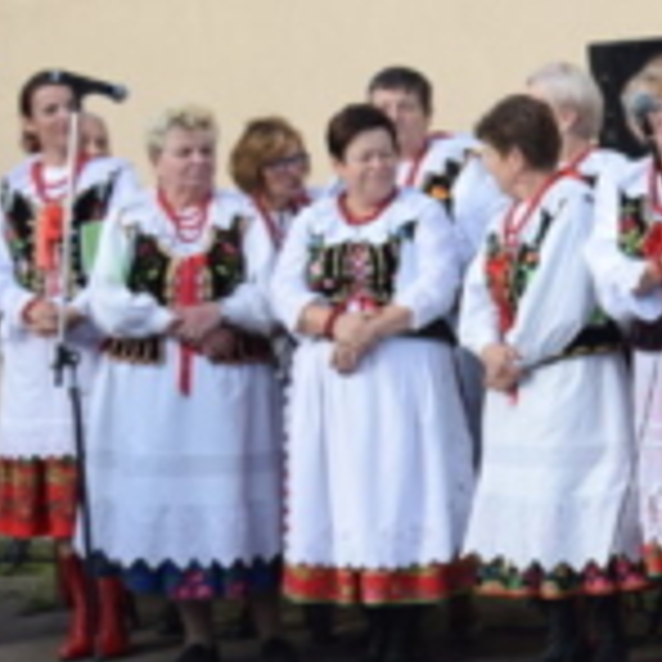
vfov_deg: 10.2
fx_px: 3718
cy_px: 421
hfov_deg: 9.4
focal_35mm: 172
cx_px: 1401
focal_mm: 31
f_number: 8
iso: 250
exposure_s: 1/250
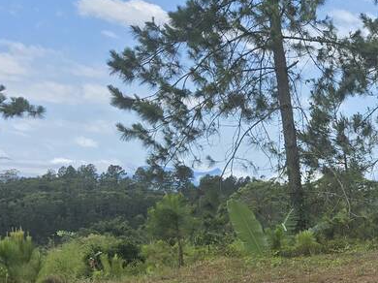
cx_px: 659
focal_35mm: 85
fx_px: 928
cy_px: 271
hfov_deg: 18.5
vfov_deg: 17.0
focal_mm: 6.3
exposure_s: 1/670
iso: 12
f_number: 1.7
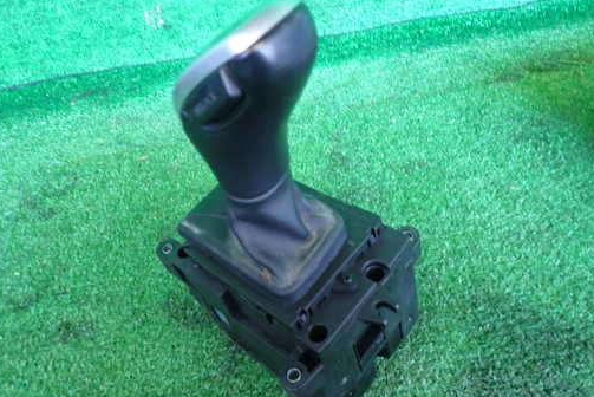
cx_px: 291
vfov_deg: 42.4
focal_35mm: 31
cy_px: 201
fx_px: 512
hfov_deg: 60.3
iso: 640
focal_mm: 4.5
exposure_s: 1/30
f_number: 2
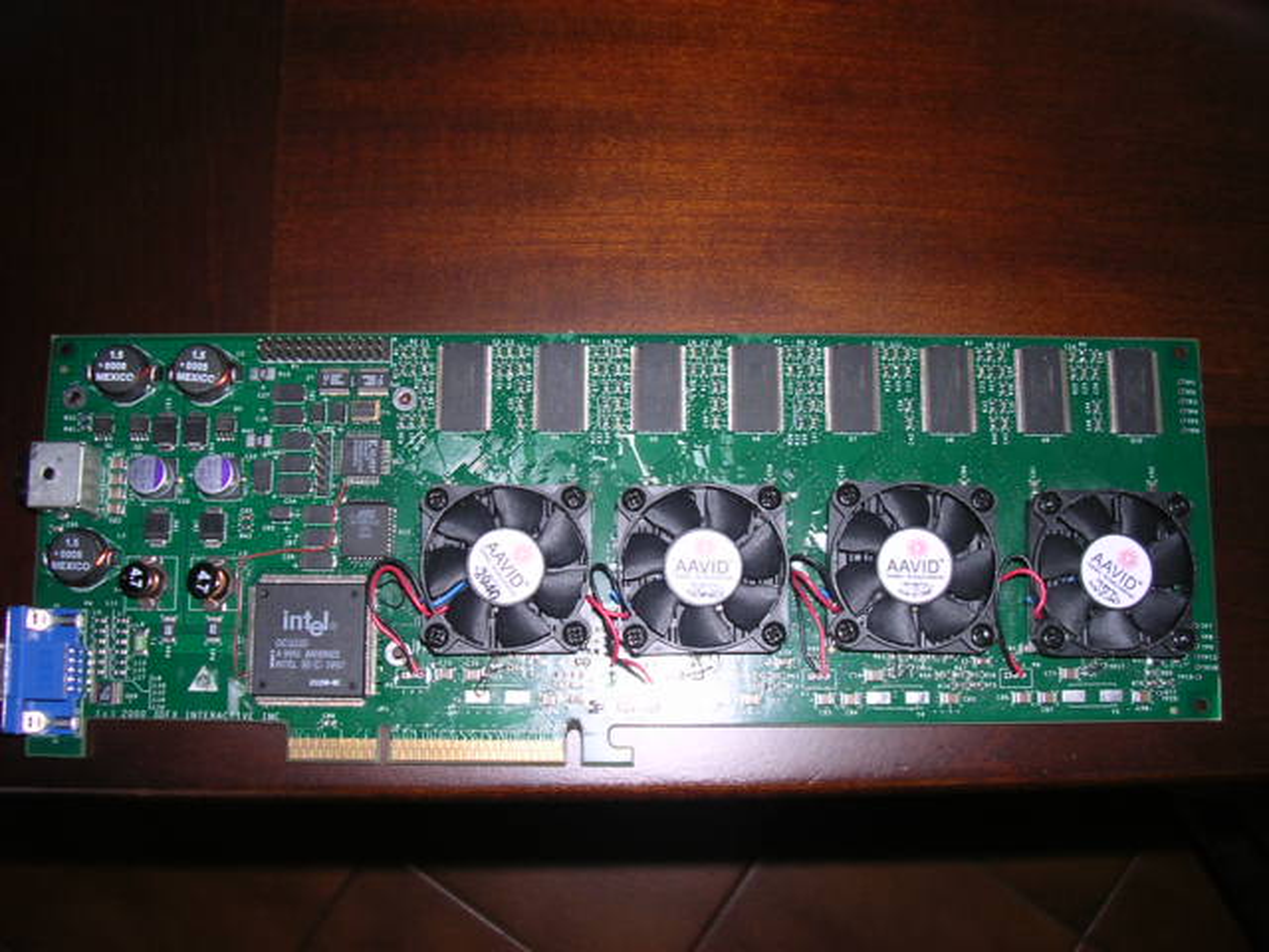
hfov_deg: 49.0
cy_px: 476
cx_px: 634
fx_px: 1393
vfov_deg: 37.7
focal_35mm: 38
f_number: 2.8
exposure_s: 1/60.1
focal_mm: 5.8
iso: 100
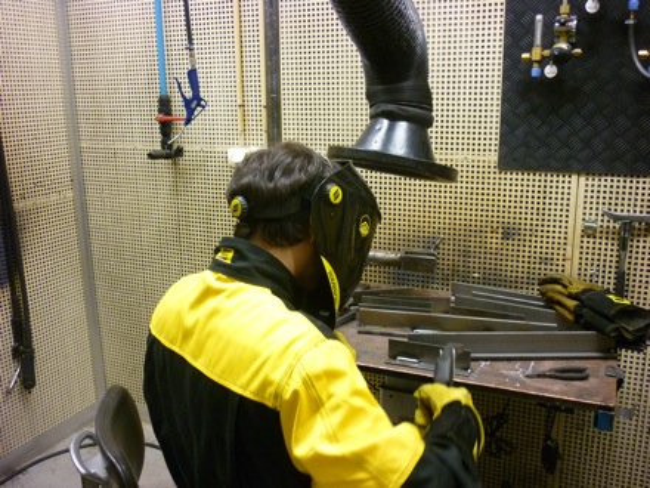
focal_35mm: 33
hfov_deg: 55.4
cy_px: 244
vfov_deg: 42.9
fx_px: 620
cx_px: 325
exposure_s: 1/30
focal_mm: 5.5
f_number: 2.8
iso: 320
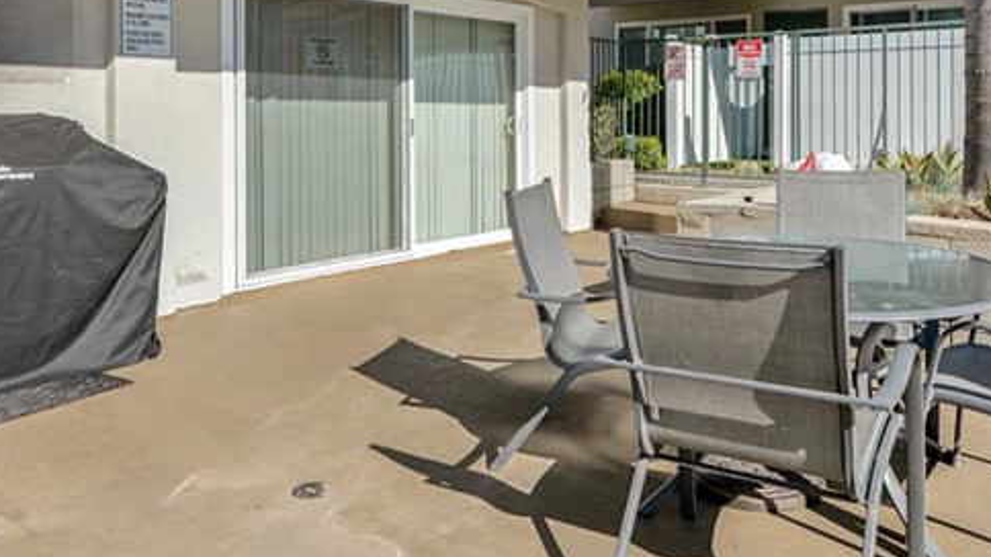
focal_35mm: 31
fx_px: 814
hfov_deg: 62.5
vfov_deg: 37.1
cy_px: 161
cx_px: 545
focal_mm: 14
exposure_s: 1/250
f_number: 9
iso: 100
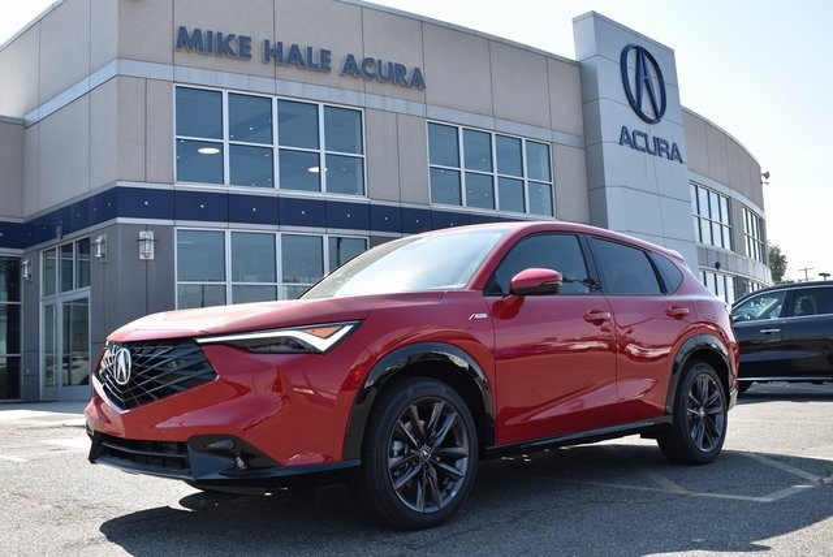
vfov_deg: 35.6
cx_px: 416
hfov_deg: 51.2
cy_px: 278
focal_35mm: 38
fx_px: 868
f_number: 7.1
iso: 100
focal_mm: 25
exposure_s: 1/200
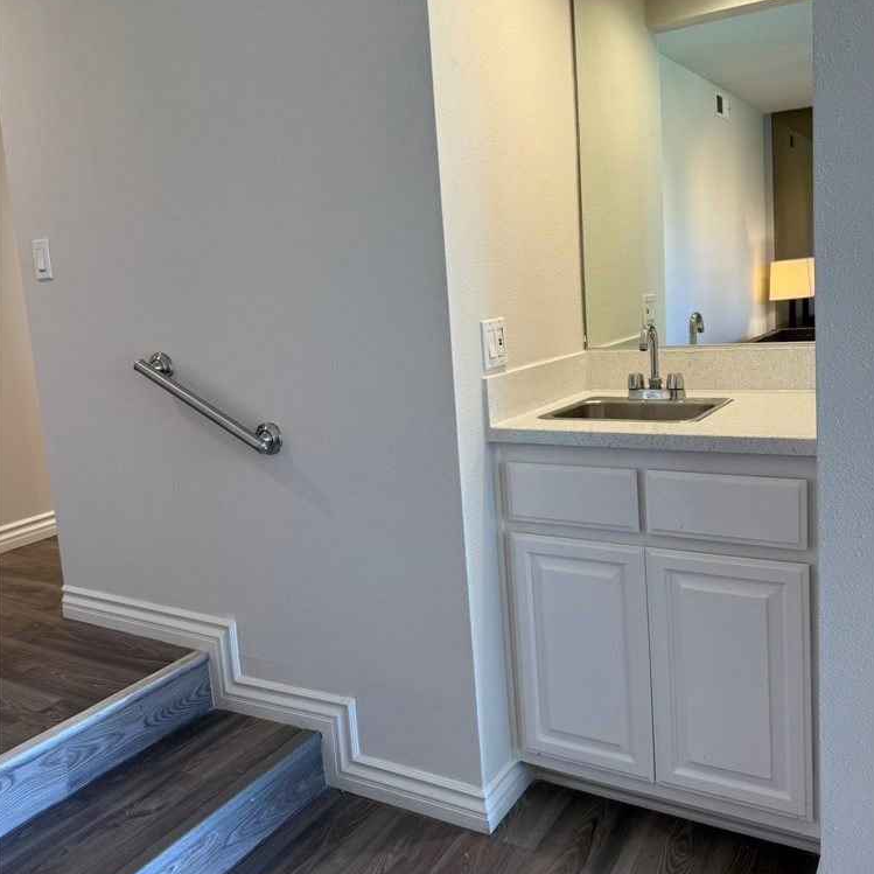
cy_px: 398
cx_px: 442
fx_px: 828
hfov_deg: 55.6
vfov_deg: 55.5
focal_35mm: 29
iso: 100
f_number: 1.78
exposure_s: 1/120
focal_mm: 6.76
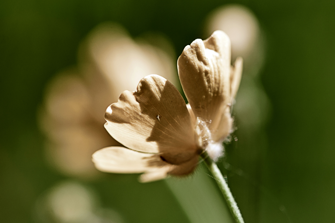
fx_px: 1204
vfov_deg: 10.6
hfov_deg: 15.8
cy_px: 112
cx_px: 166
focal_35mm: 130
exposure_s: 1/400
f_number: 6.3
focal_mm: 85
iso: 200
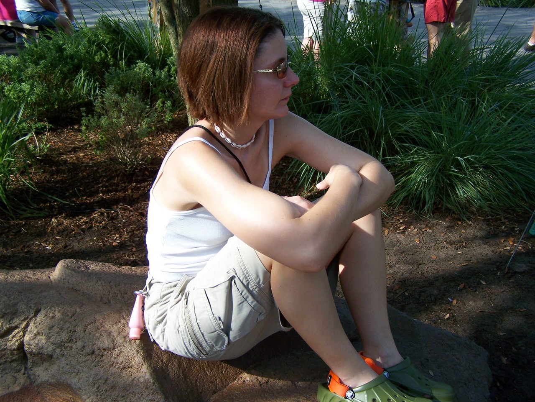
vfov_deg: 37.7
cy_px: 201
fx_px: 588
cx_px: 268
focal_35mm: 38
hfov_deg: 49.0
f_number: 2.8
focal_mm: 6.3
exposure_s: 1/800
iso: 100
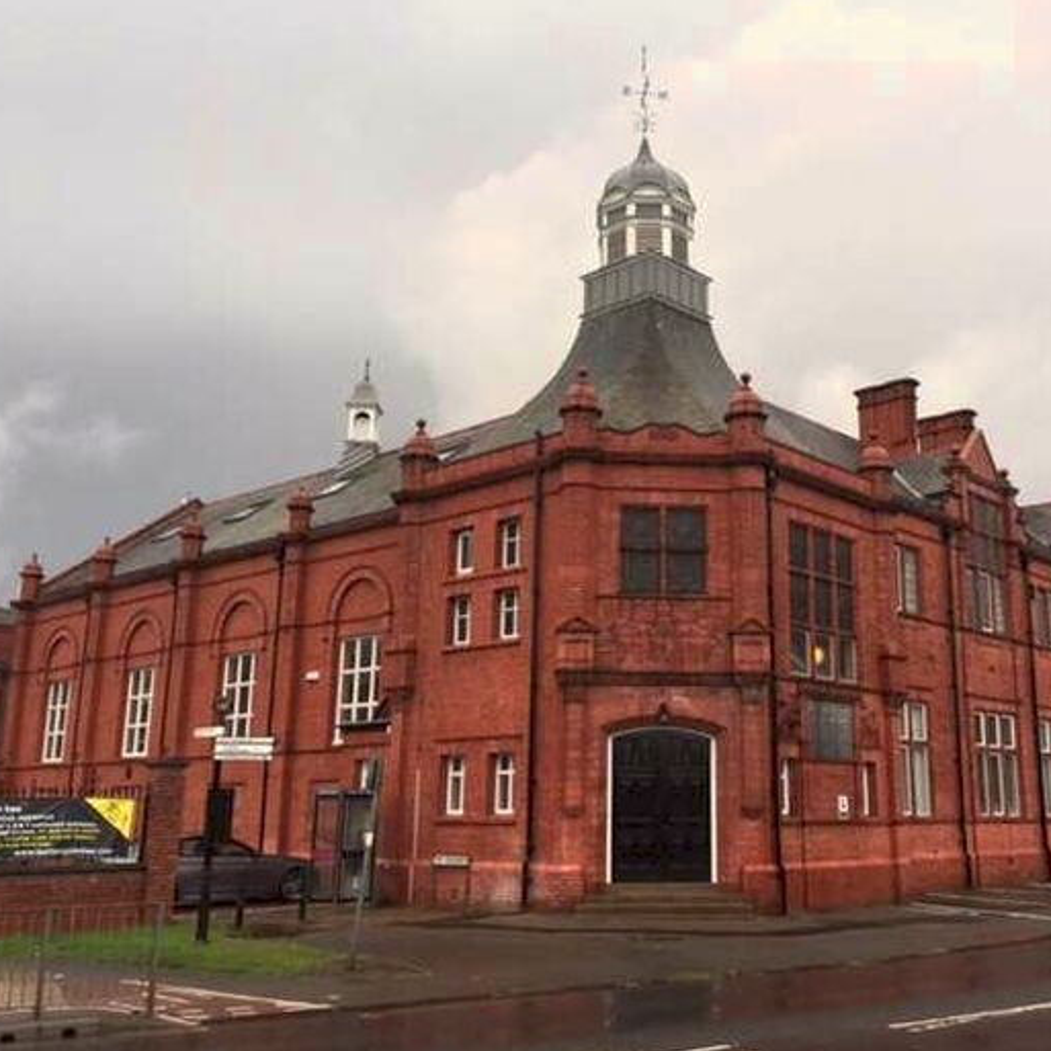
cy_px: 528
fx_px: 1202
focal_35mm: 35
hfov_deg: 46.8
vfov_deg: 47.2
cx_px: 656
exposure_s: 1/471
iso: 32
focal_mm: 4.15
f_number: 2.2
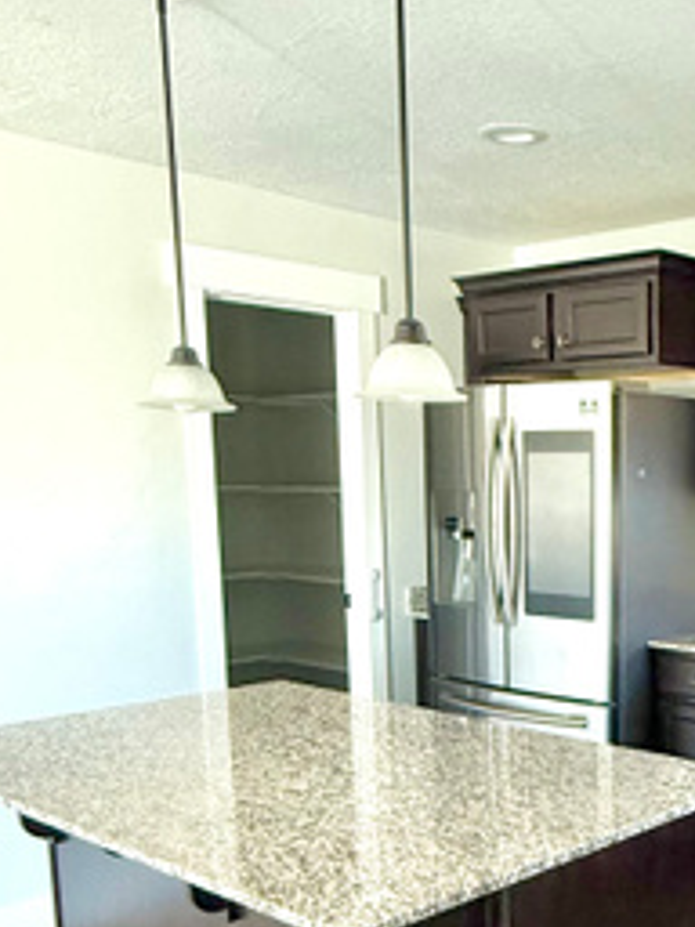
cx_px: 695
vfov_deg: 43.8
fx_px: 1124
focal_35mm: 42
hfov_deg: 31.7
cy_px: 652
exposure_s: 1/60
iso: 400
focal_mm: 2.22
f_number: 2.2
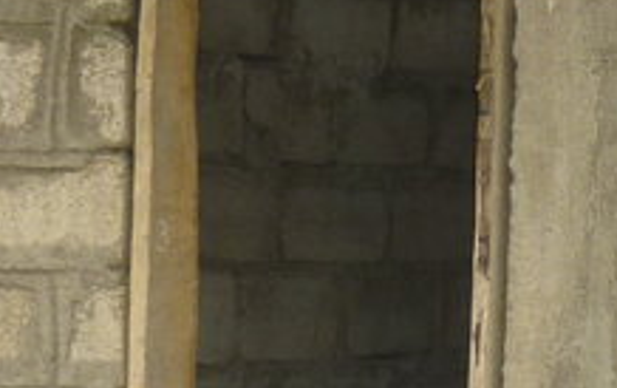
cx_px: 903
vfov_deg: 8.0
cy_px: 235
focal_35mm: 164
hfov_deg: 12.2
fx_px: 2762
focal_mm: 5.5
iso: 100
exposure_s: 1/250
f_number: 2.8
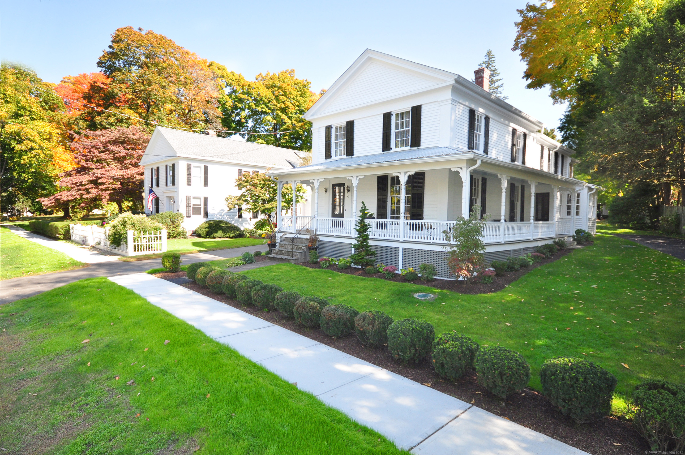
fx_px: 371
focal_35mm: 20
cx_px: 342
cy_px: 228
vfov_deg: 63.1
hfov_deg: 85.5
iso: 640
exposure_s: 1/200
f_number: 7.1
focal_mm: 13
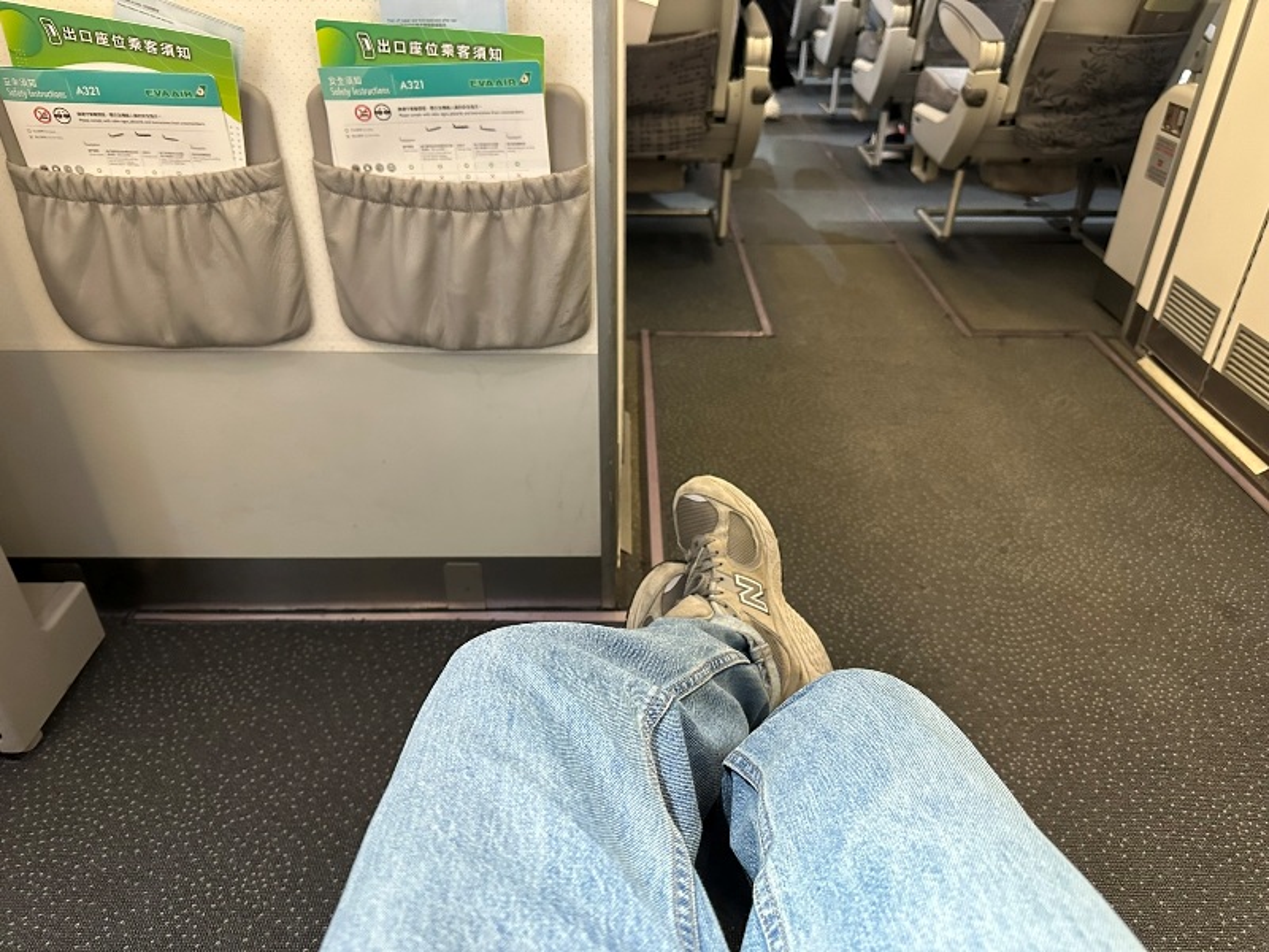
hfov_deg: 71.6
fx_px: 880
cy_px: 476
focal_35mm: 24
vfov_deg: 56.8
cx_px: 634
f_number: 1.78
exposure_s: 1/57
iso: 800
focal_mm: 6.86
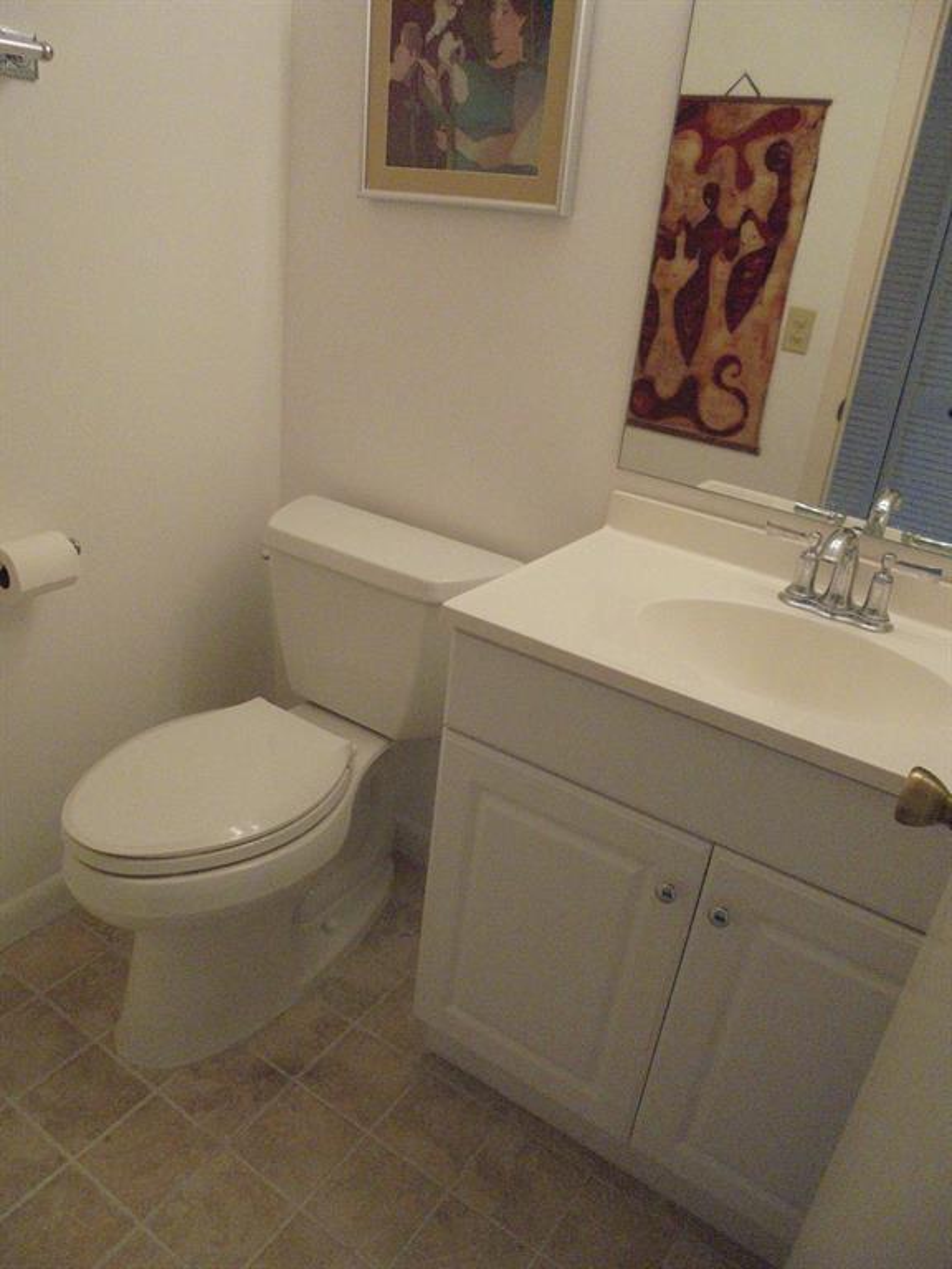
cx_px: 476
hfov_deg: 53.1
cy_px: 634
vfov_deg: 67.3
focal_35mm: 26
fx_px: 953
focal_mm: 4.6
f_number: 3.5
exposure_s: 1/250
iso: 640
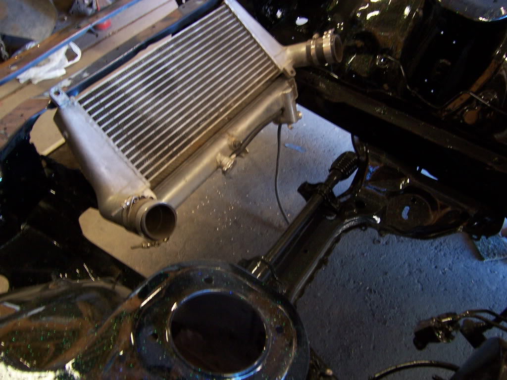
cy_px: 190
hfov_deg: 55.4
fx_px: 483
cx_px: 254
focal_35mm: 33
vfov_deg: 42.9
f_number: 3.4
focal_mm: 5.5
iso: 140
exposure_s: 1/8
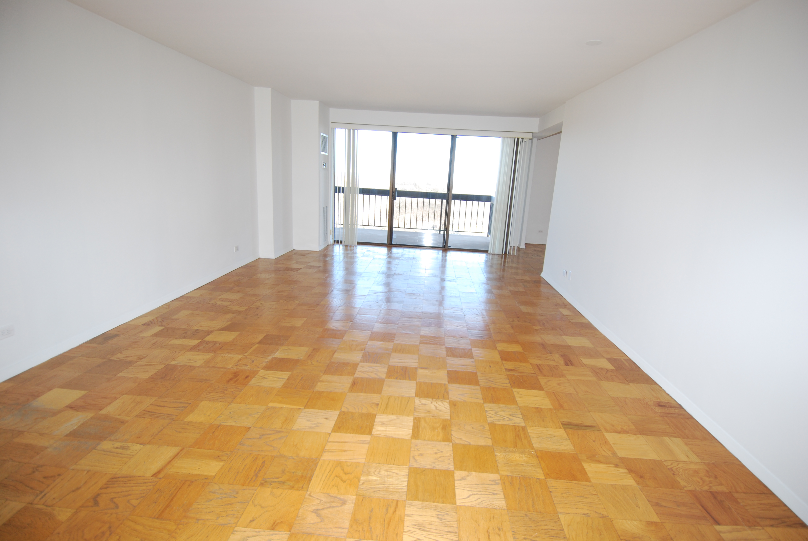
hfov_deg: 89.9
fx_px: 404
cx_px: 404
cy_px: 270
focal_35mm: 18
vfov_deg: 67.5
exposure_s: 1/80
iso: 200
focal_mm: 12
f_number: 4.5
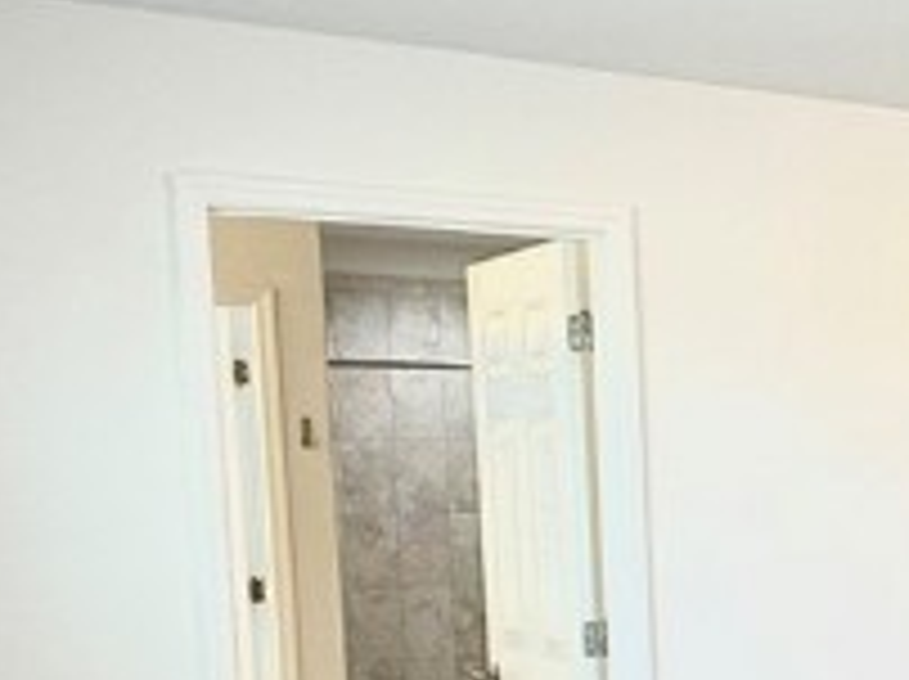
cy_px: 635
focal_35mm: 71
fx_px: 1862
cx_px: 1332
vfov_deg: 20.2
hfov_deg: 22.8
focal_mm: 2.22
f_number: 2.2
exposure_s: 1/120
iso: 100
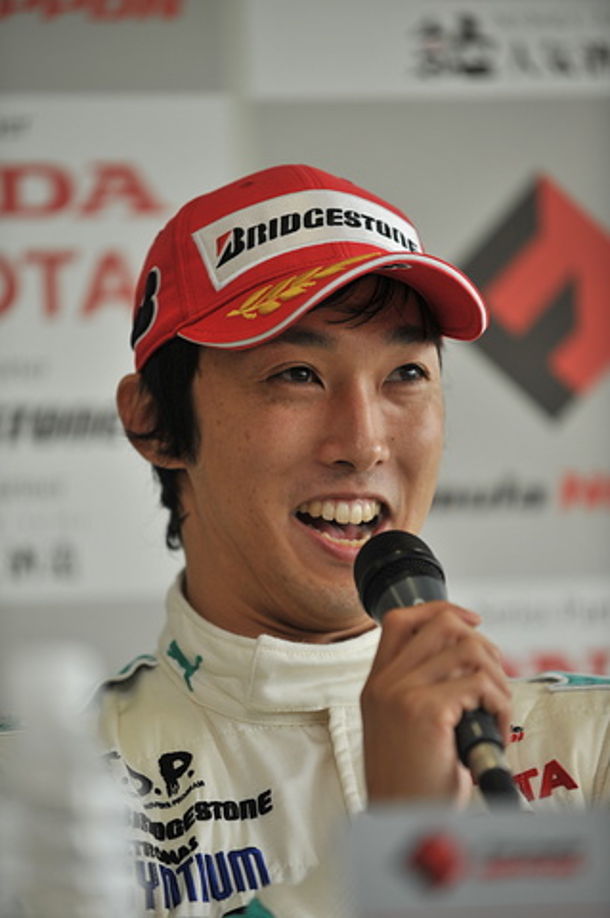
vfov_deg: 11.8
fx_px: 4457
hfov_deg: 7.8
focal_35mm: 175
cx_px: 305
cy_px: 459
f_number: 2.8
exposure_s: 1/320
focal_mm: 175
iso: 200
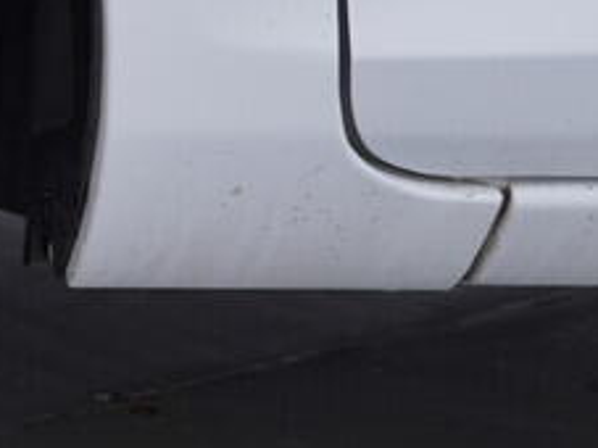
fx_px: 2694
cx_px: -693
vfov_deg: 9.4
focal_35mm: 156
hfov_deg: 11.2
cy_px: 7
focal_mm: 24
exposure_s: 1/80
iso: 125
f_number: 4
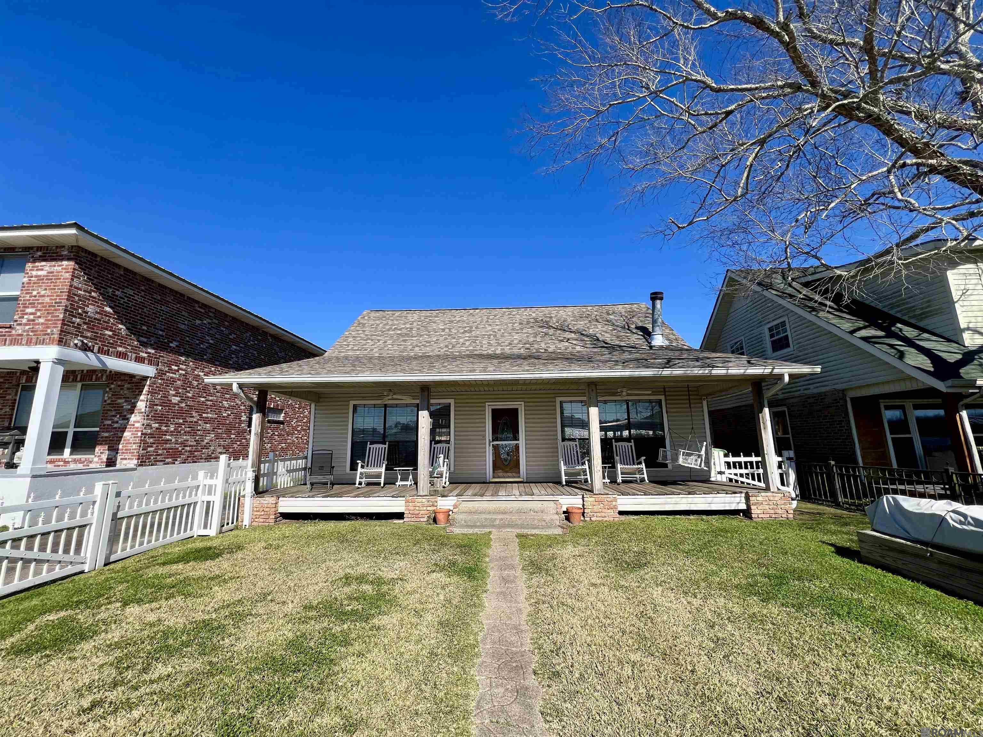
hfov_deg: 106.2
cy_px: 368
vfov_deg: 89.9
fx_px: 369
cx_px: 492
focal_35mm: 13
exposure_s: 1/1575
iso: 32
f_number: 1.8
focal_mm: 1.57
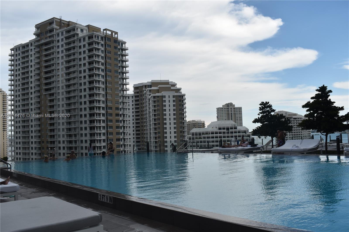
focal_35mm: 33
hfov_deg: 57.2
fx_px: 320
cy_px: 116
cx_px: 174
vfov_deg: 40.0
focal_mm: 22
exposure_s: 1/200
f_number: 8
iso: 100
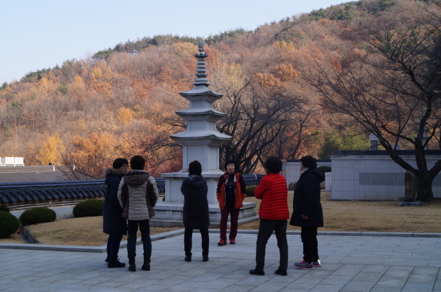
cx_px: 218
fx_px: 526
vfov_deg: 31.1
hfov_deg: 45.5
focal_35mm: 43
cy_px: 149
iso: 100
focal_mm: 28
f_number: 9
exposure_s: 1/80
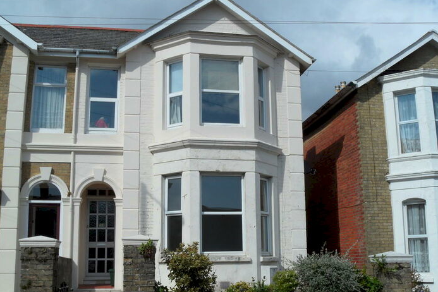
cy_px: 142
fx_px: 511
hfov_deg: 46.4
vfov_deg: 31.9
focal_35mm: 42
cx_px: 220
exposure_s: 1/750
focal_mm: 6.5
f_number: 5.2
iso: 80
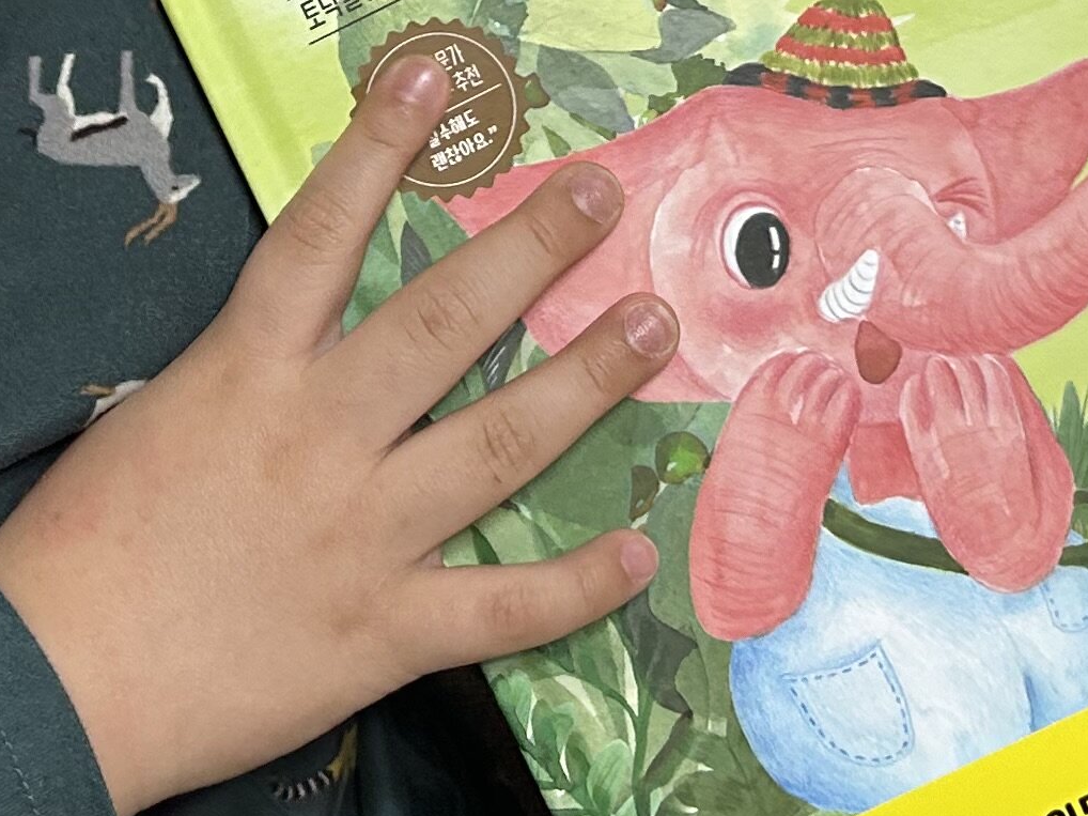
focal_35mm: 103
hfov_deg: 19.0
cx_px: 329
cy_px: -386
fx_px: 3237
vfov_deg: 13.6
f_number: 1.5
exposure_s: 1/60
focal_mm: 5.7
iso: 125
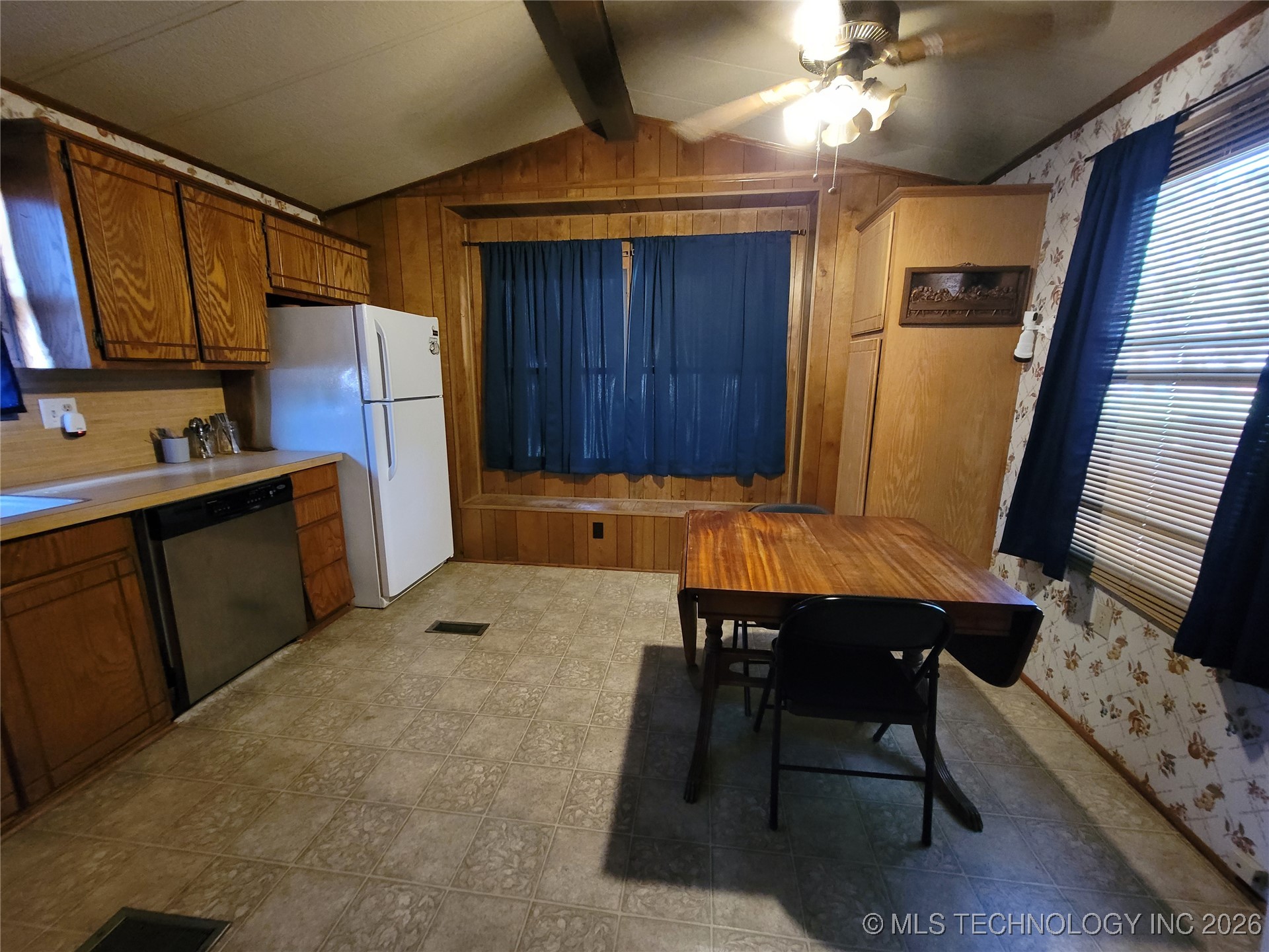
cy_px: 476
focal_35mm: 13
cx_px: 634
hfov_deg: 106.2
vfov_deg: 89.9
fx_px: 477
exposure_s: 1/24
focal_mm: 2.2
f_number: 2.2
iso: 800
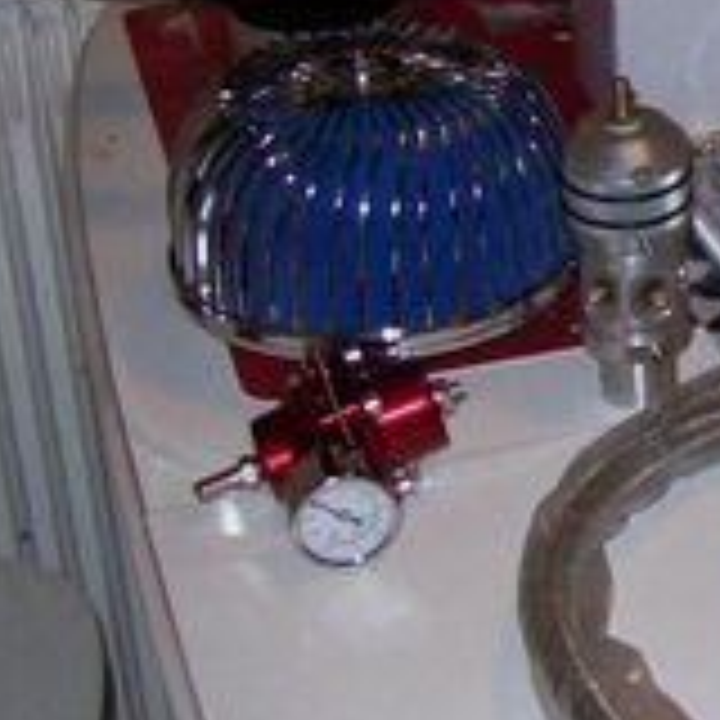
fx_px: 2989
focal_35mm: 127
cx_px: 1138
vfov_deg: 13.7
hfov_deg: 12.9
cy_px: 261
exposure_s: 1/64
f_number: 2.7
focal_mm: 6
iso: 200
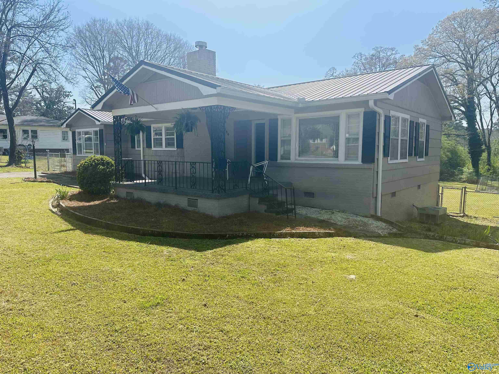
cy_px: 187
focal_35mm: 24
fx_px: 346
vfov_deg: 56.8
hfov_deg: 71.6
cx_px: 250
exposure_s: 1/3717
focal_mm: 6.86
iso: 80
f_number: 1.78
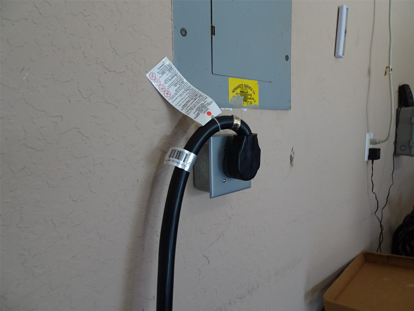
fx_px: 287
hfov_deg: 71.6
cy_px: 156
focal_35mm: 24
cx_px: 207
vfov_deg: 56.8
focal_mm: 4.1
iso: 200
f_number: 3.5
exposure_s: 1/30
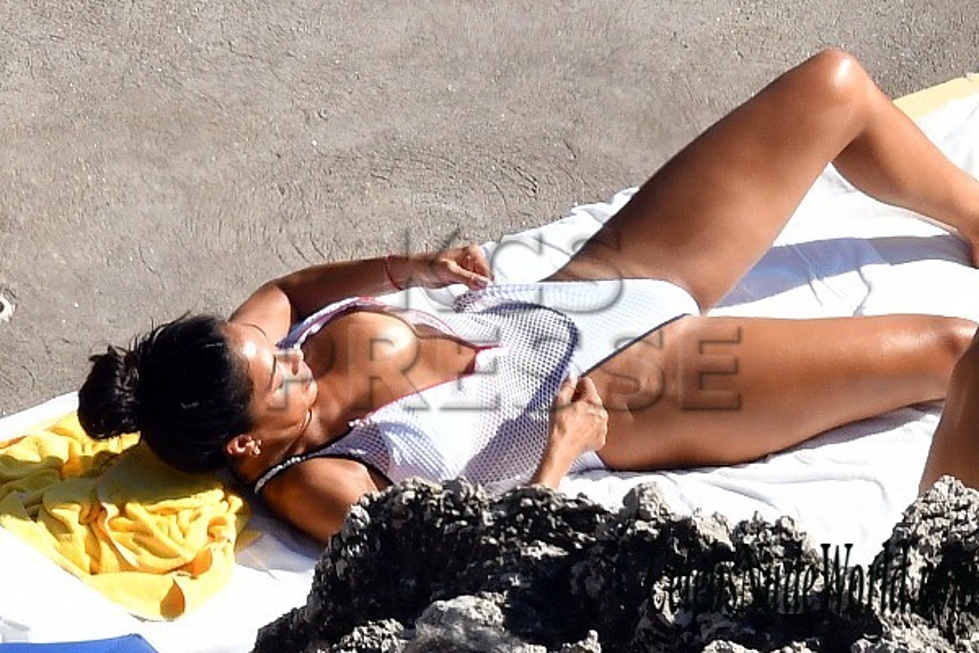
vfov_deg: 1.5
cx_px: 490
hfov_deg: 2.3
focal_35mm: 900
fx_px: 24473
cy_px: 326
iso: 500
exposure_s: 1/500
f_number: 11
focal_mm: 600
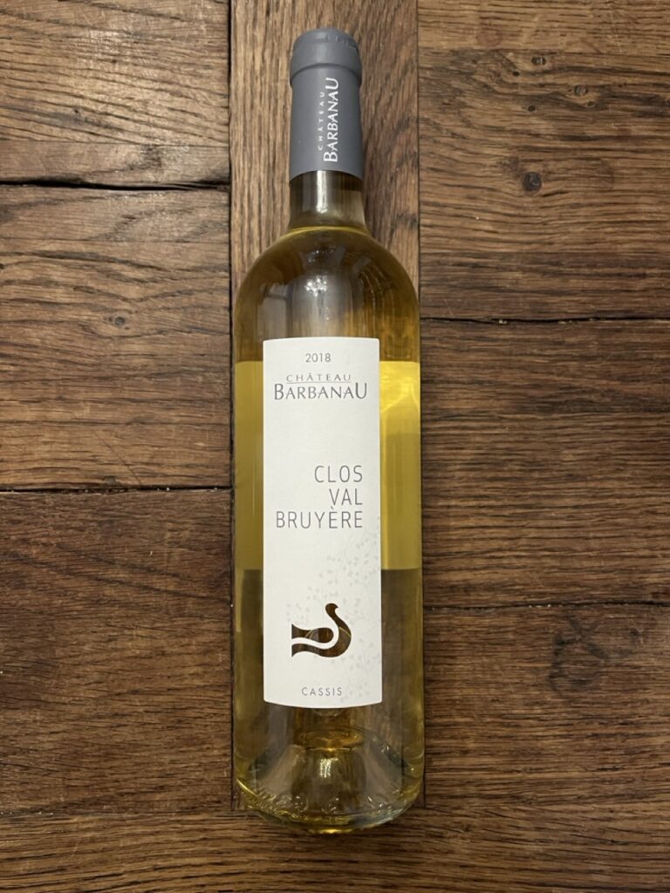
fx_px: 671
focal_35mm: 26
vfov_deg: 67.3
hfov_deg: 53.1
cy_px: 446
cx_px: 335
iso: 400
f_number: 1.6
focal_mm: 5.1
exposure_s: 1/60
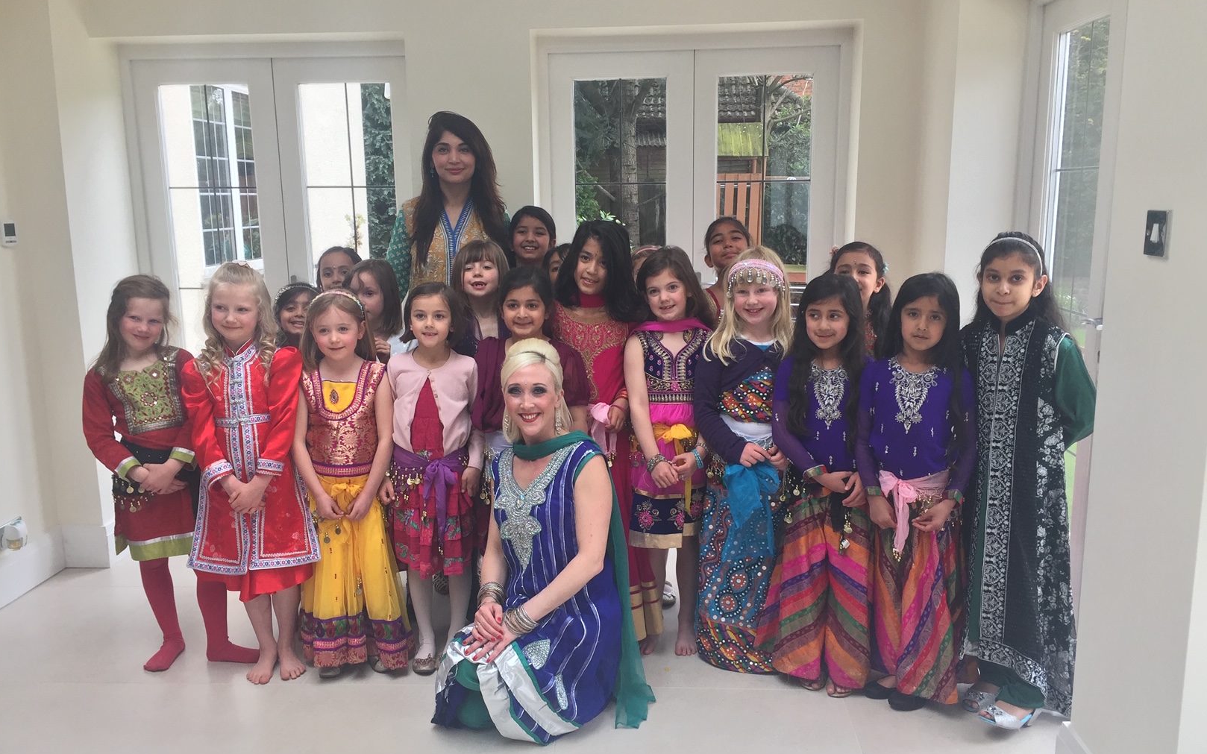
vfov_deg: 40.5
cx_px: 599
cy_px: 415
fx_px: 1020
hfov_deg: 61.2
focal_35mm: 31
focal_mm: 4.15
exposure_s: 1/120
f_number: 2.2
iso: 50
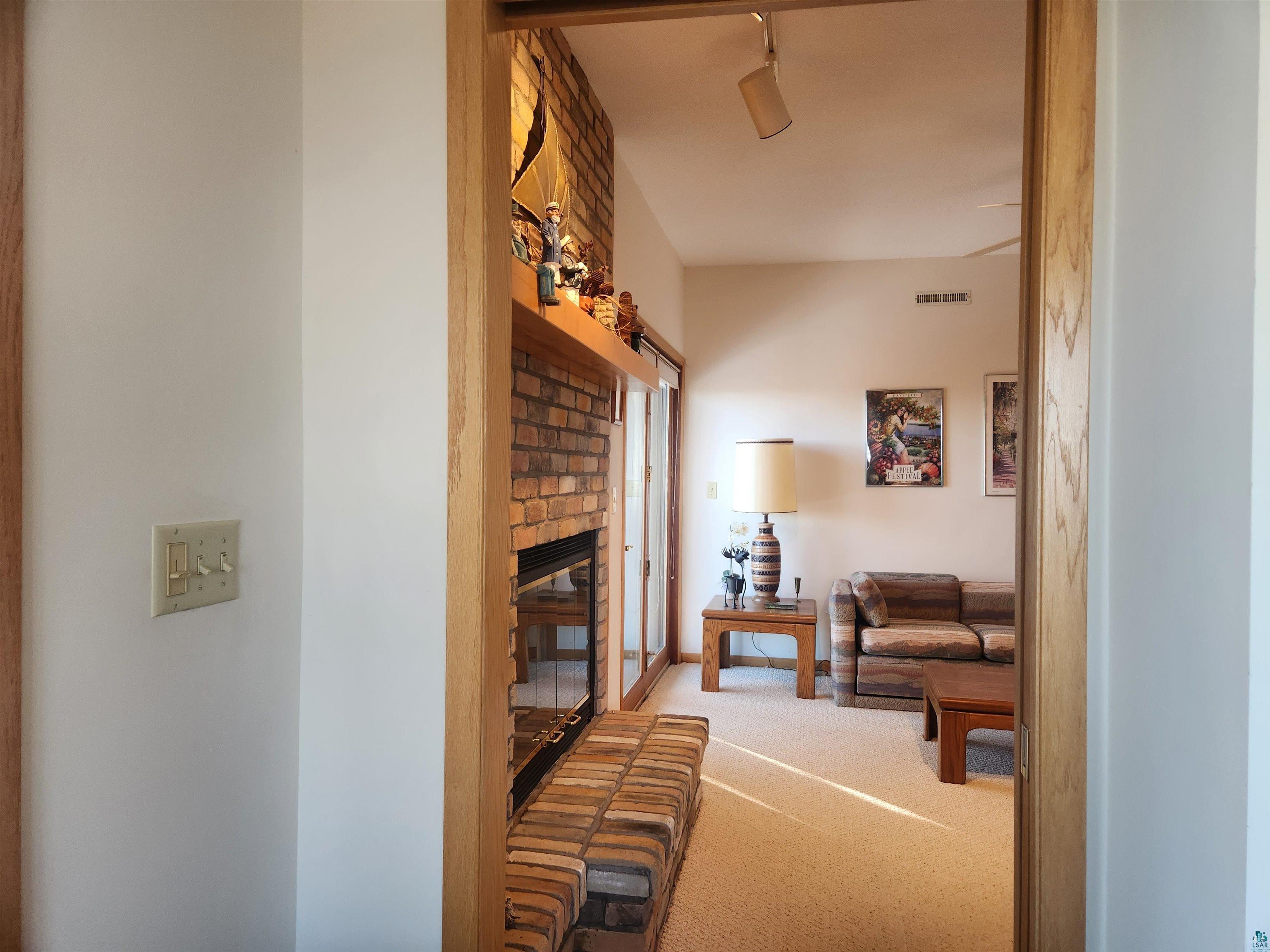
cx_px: 635
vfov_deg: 58.9
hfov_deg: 73.9
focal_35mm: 23
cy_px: 476
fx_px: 844
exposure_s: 1/180
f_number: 1.8
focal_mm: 5.4
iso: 160
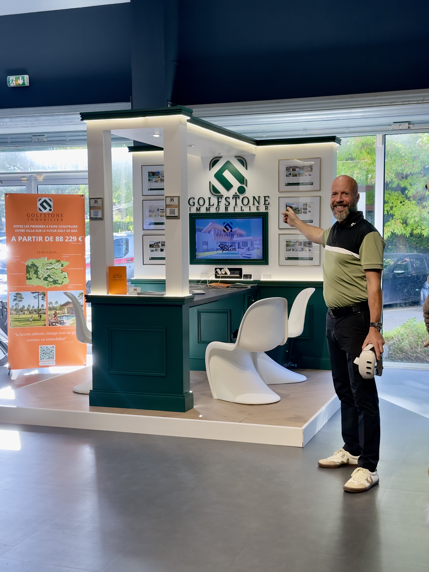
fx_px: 793
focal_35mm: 48
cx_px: 214
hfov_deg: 30.3
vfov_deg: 39.7
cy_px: 286
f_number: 1.78
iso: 64
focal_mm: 6.86
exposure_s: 1/142
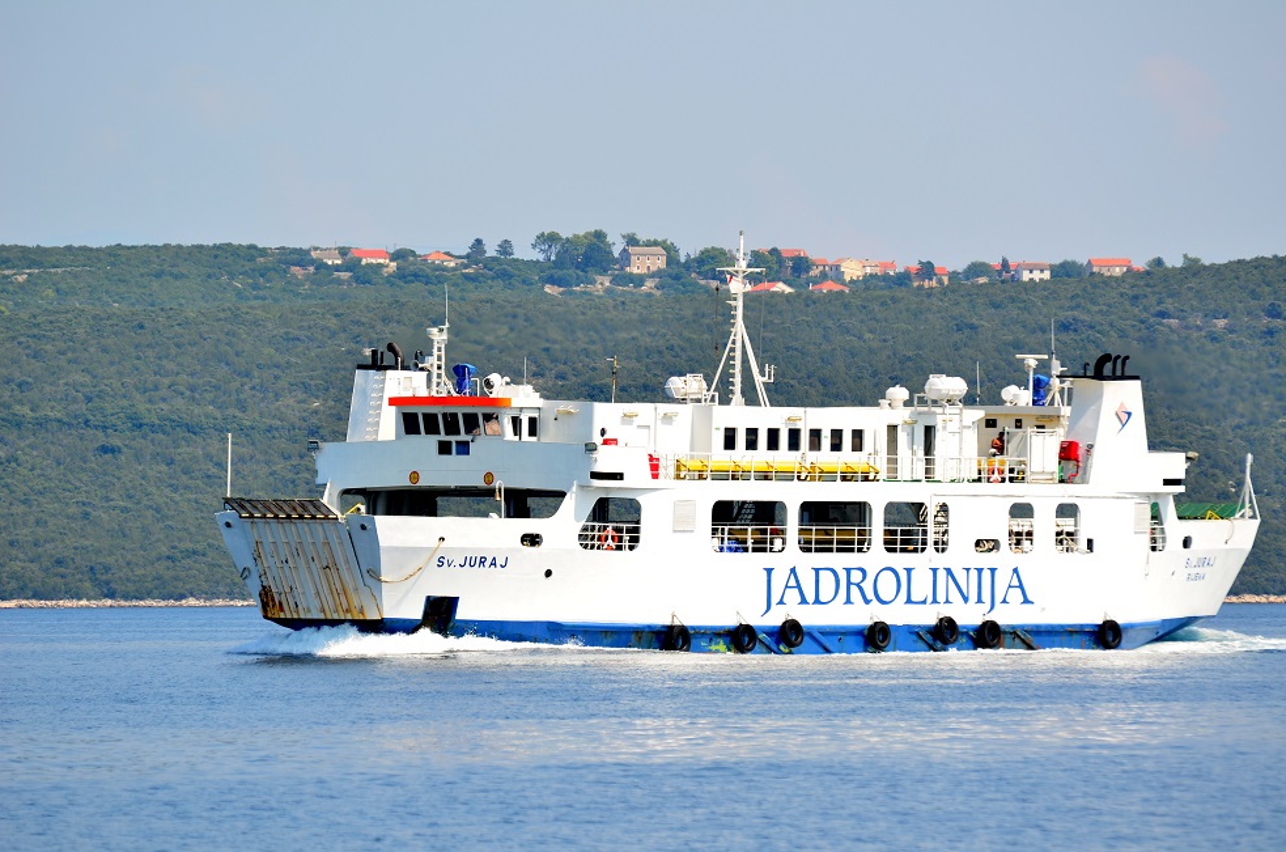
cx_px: 652
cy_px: 430
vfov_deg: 4.3
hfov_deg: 6.5
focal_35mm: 320
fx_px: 11407
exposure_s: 1/400
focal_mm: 210
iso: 100
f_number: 5.3
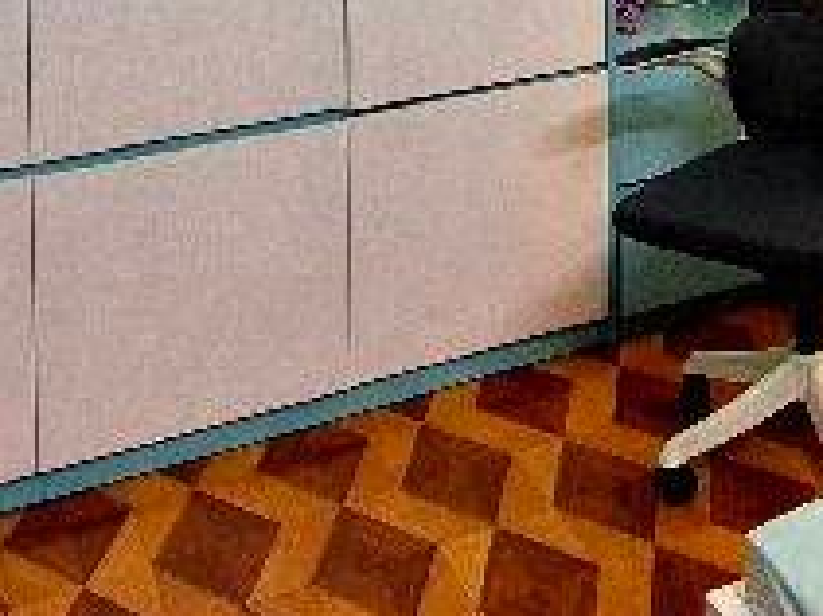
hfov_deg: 27.8
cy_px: -351
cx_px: 924
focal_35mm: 63
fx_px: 1497
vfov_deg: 19.7
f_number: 2.2
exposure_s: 1/50
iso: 100
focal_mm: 2.2
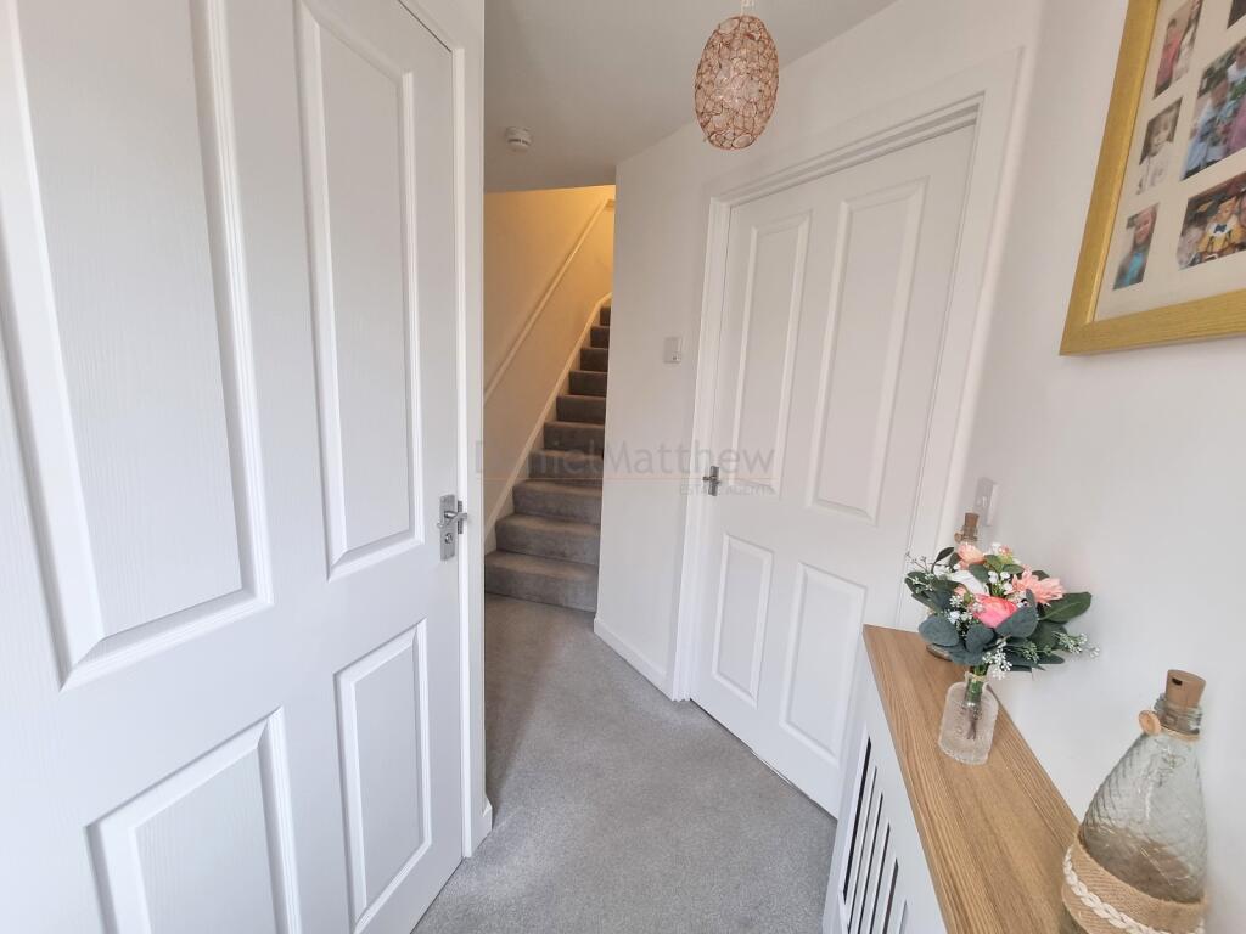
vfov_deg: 89.9
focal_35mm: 13
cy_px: 467
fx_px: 468
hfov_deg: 106.2
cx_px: 623
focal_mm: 2.2
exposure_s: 1/60
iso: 320
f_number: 2.2
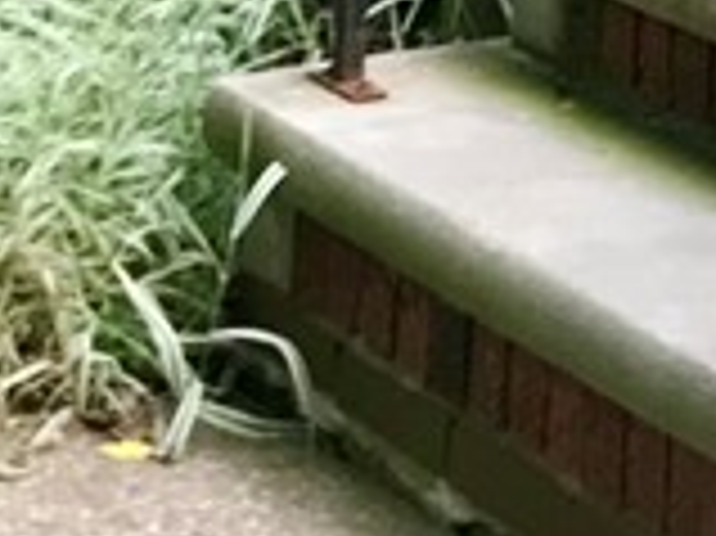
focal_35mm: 180
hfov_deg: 10.6
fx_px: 3720
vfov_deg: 7.4
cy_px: -1009
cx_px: 1076
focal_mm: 3.99
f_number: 1.8
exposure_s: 1/120
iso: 40
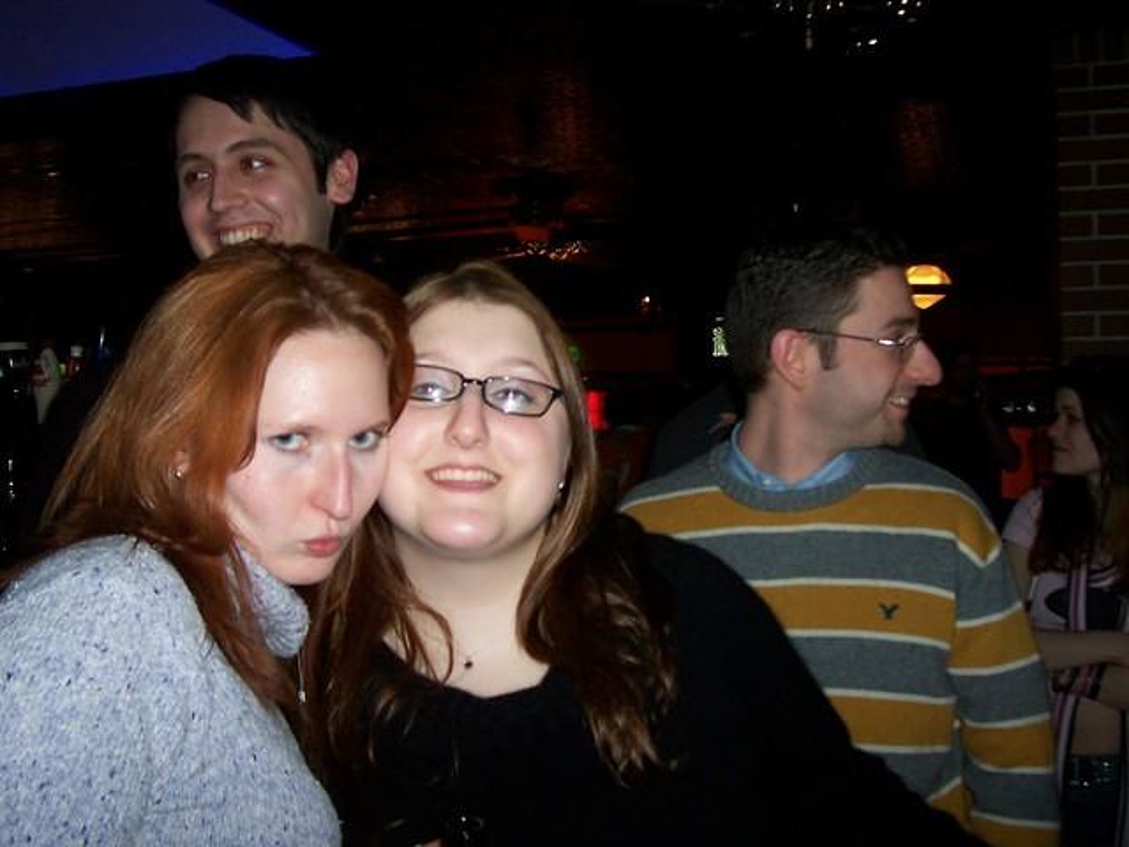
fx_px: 1207
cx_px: 564
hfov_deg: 50.1
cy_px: 424
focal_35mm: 37
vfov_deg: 38.7
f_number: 2.8
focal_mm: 5.6
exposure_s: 1/60
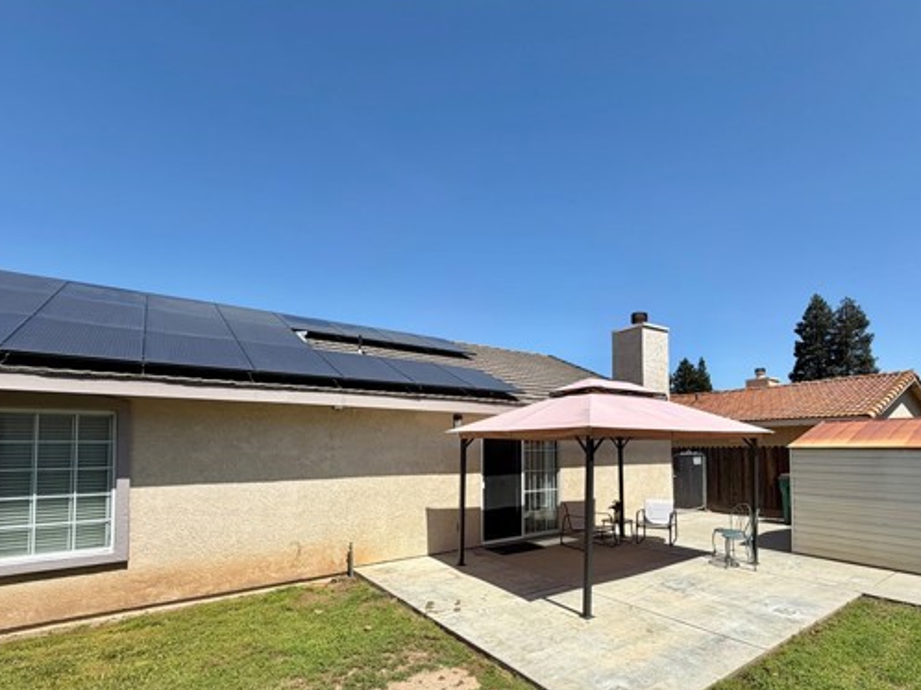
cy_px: 429
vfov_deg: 70.5
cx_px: 534
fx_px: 479
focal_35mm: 18
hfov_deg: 87.1
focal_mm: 2.22
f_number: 2.2
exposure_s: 1/1033
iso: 20
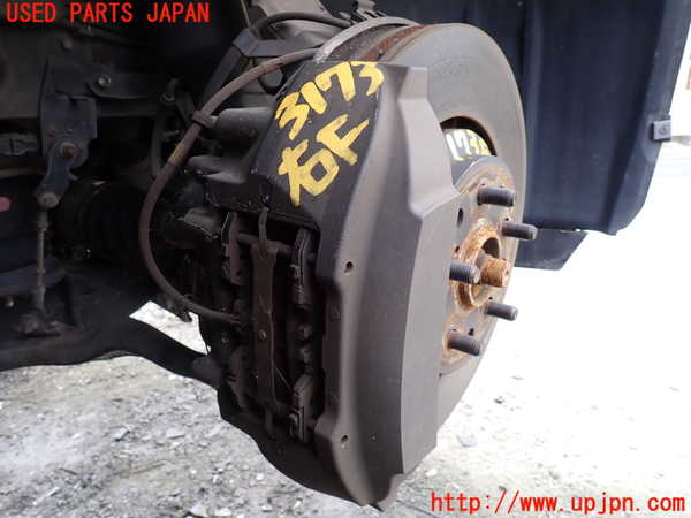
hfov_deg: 69.4
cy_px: 259
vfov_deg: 54.9
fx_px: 499
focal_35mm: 25
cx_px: 346
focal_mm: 4.5
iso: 100
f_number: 2.8
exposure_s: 1/100
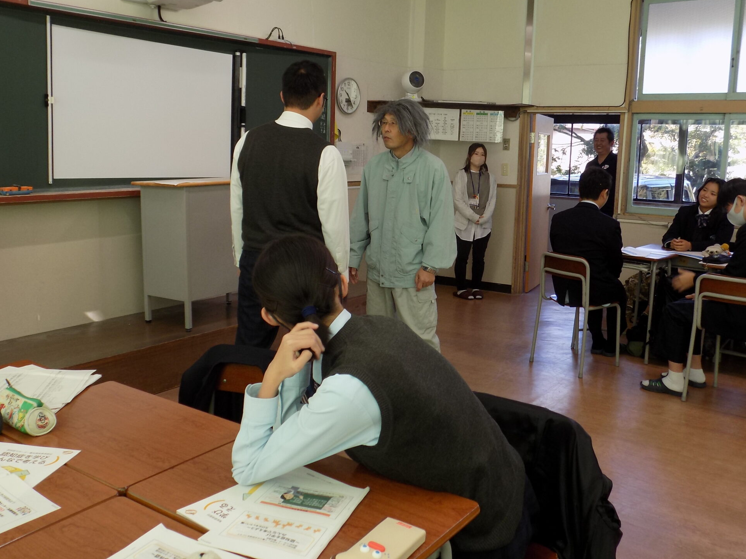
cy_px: 243
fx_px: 690
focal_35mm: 32
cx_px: 347
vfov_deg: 44.1
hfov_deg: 56.8
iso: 80
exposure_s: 1/60
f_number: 3.1
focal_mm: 4.3
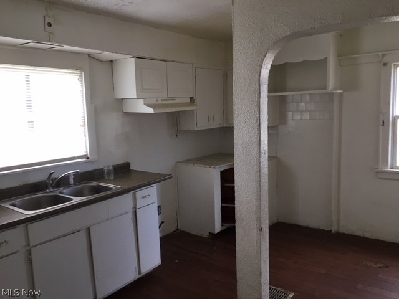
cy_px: 150
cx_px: 200
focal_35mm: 29
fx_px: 334
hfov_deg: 61.7
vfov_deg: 48.2
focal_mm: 4.15
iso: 80
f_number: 2.2
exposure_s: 1/30
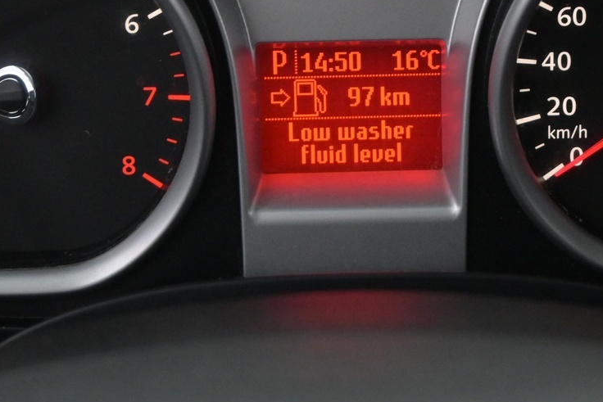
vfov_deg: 13.7
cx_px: 347
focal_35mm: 99
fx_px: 1658
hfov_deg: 20.6
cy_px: 57
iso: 2800
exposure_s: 1/50
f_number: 4.8
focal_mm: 30
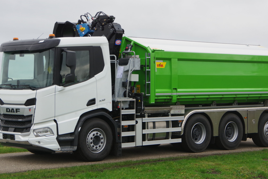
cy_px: 90
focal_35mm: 76
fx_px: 566
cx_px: 140
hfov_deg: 26.6
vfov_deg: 18.0
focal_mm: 40
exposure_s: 1/80
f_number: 5.6
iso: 400
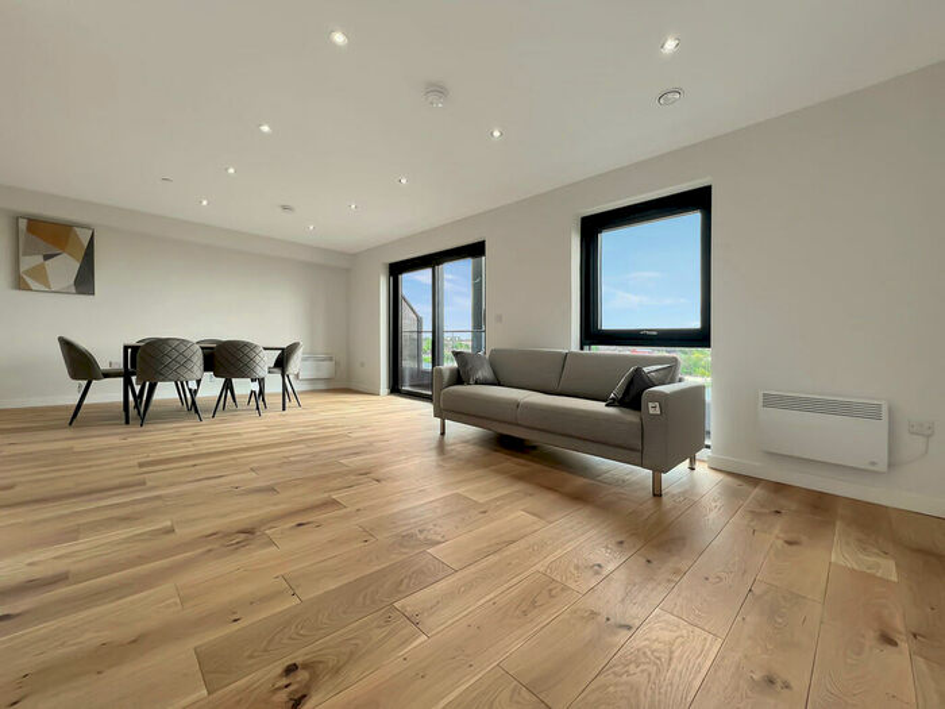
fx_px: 355
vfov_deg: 89.9
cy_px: 354
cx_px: 472
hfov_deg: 106.2
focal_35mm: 13
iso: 32
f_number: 1.8
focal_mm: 1.57
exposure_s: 1/107
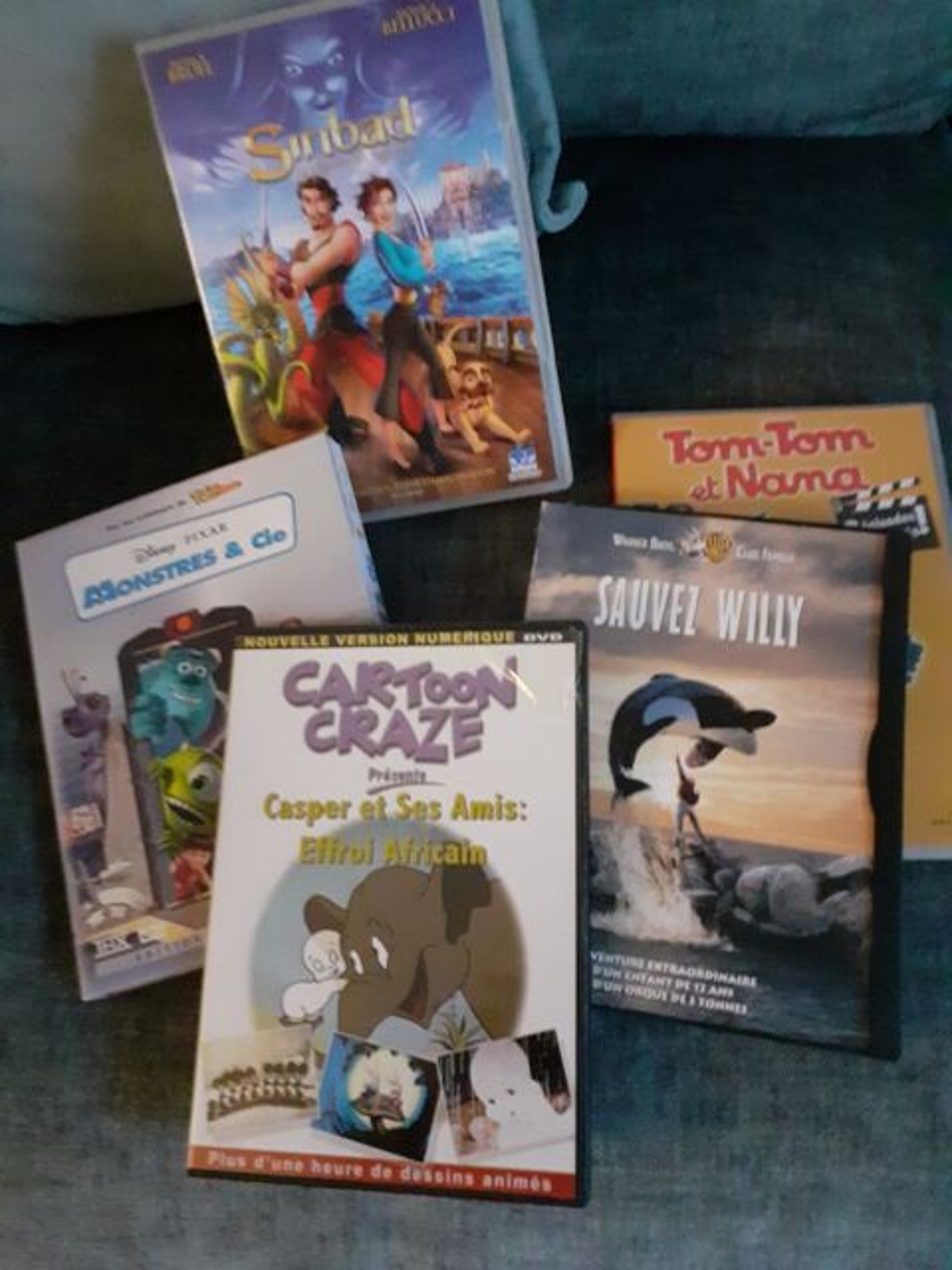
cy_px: 635
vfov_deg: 65.3
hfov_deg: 51.4
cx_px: 476
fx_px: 990
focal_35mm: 27
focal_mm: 3.6
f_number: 1.9
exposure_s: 1/20
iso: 800
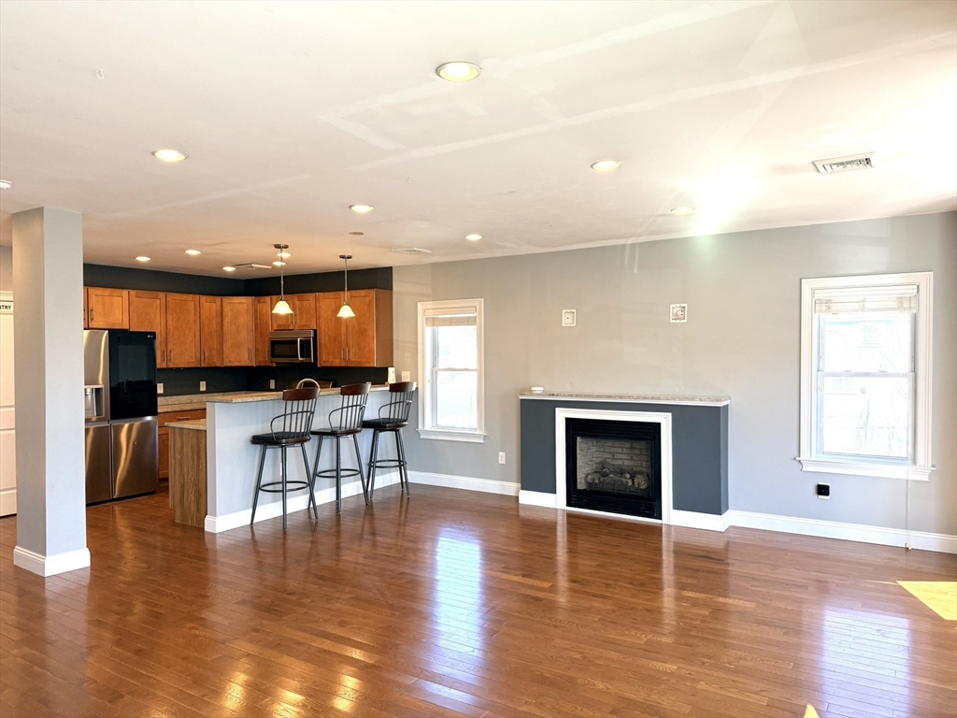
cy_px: 359
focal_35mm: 24
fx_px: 664
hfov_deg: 71.6
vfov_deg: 56.8
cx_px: 478
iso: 125
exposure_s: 1/227
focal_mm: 6.76
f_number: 1.78
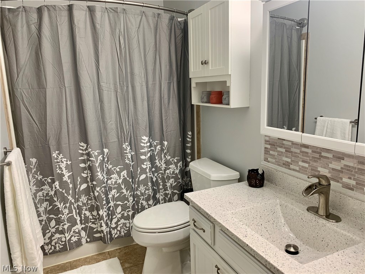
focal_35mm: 26
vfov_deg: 53.1
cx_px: 182
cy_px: 137
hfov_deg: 67.3
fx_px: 274
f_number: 1.8
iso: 125
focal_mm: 4.25
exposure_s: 1/60
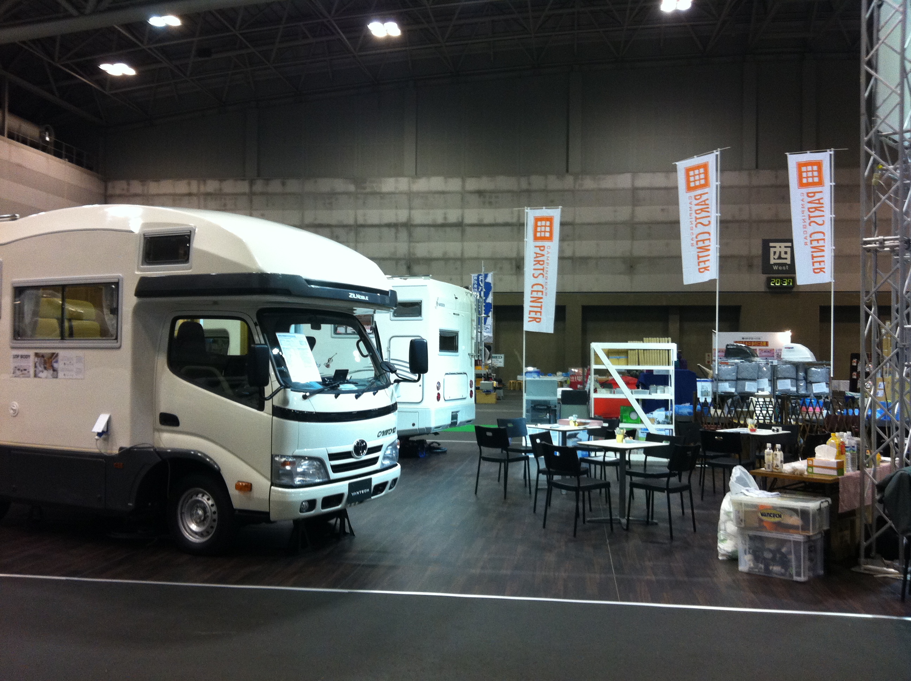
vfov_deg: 40.6
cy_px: 340
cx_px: 456
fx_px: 920
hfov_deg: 52.7
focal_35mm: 35
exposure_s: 1/17
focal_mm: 3.85
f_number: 2.8
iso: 160
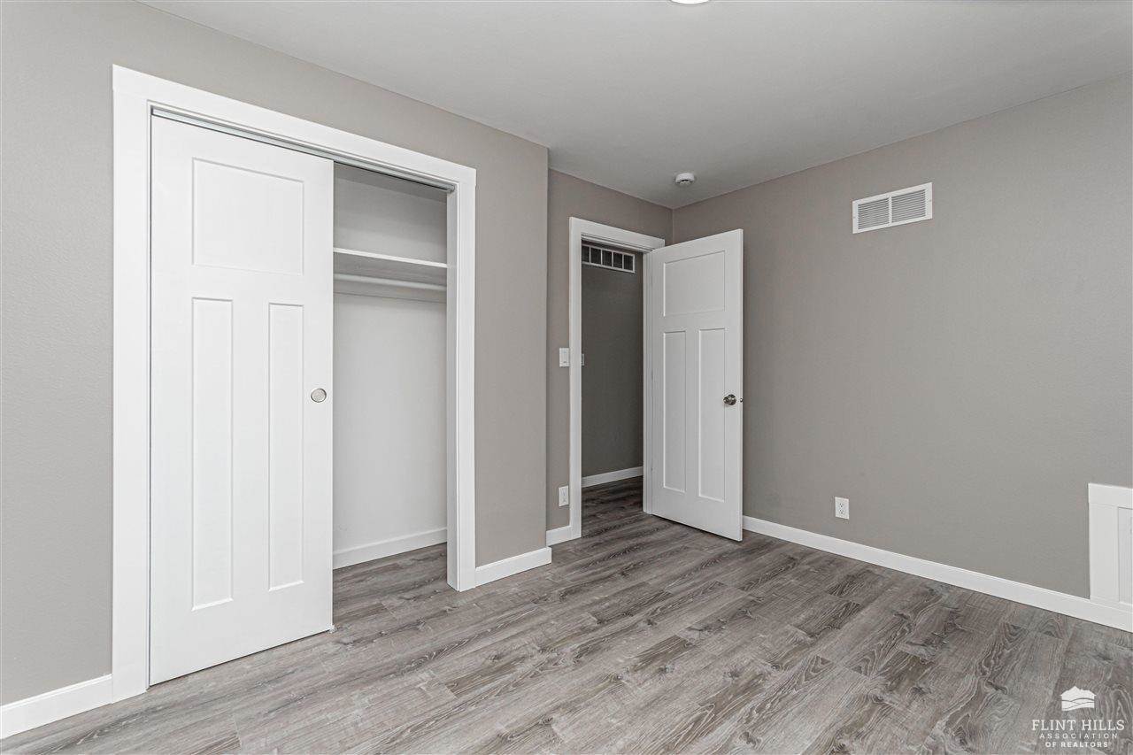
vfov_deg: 77.3
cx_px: 566
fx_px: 472
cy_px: 378
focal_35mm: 15
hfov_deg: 100.4
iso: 500
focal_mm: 10
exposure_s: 1/60
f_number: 10
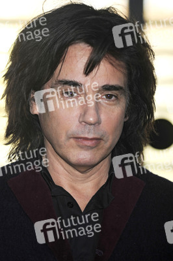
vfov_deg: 10.3
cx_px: 86
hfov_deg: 6.9
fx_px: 1444
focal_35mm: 200
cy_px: 130
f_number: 6.3
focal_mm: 200
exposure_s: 1/160
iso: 500
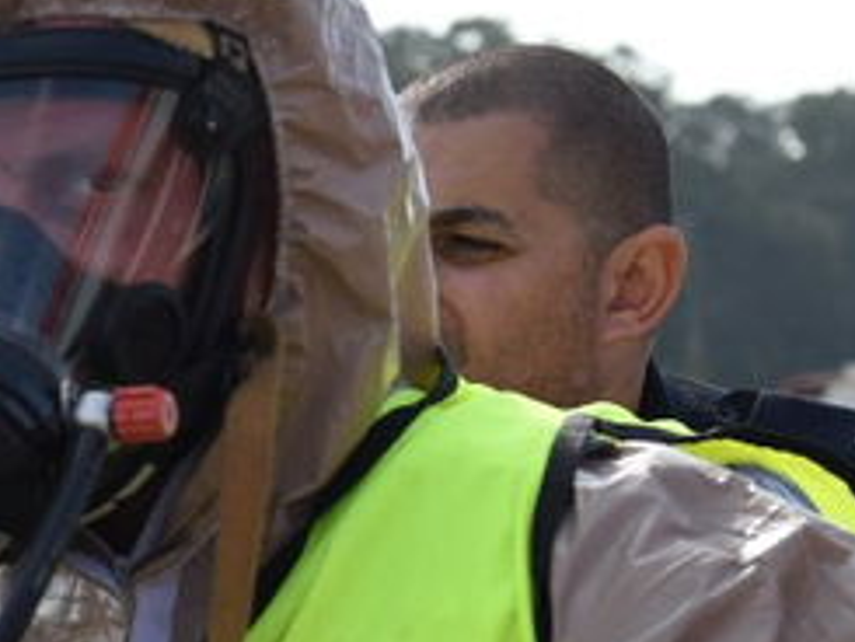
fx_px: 4745
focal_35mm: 192
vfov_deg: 7.7
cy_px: 773
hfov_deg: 9.9
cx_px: -576
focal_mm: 35
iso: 360
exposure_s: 1/2500
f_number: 4
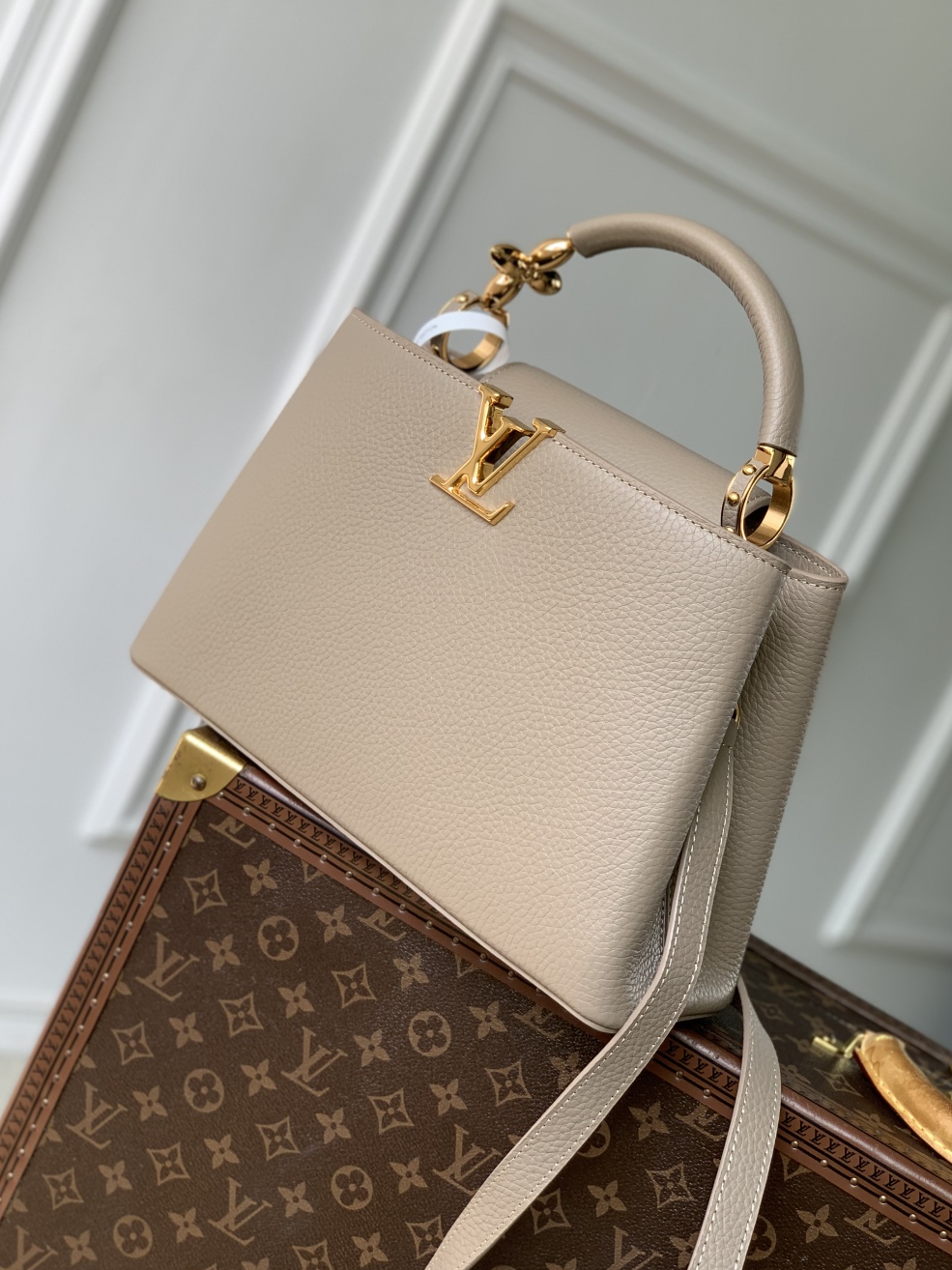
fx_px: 2091
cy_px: 579
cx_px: 505
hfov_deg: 25.6
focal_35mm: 57
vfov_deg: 33.8
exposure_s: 1/146
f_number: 2.4
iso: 16
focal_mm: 6
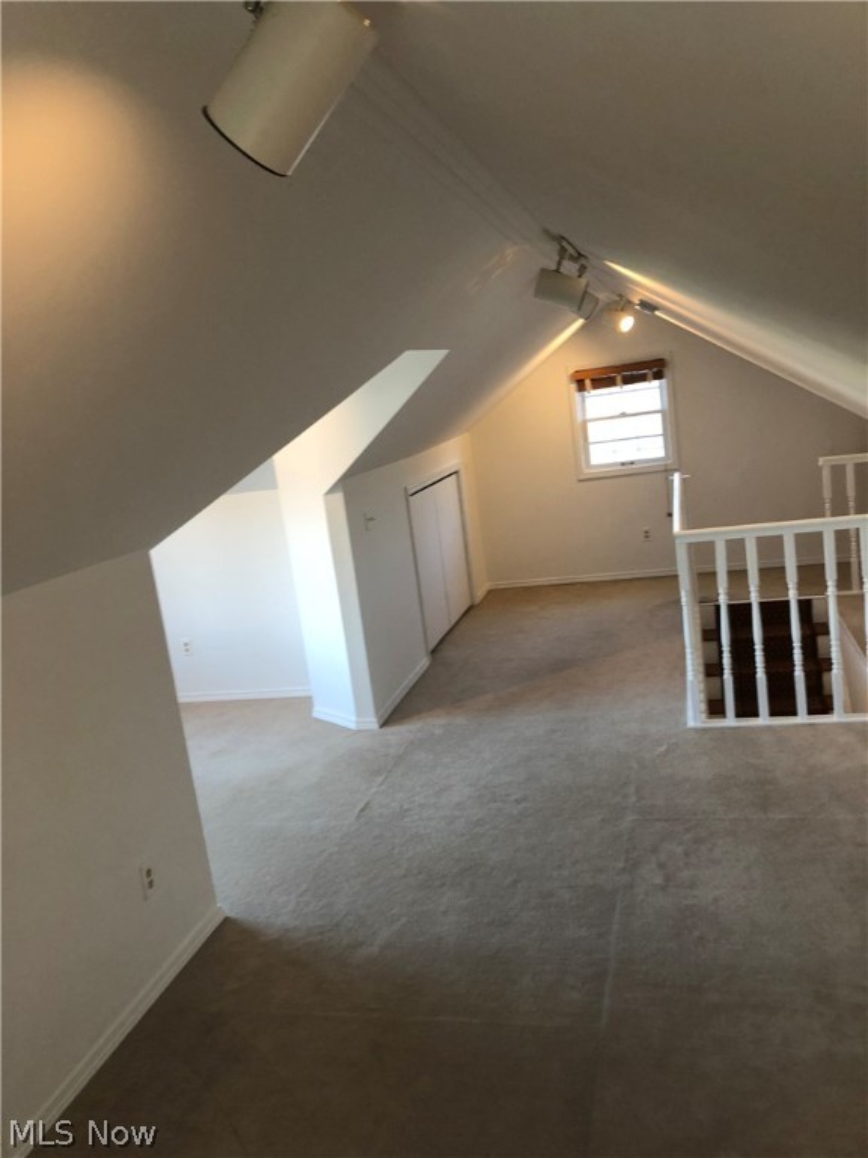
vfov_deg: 63.4
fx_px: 936
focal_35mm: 28
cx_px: 434
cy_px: 579
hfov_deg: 49.7
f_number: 1.8
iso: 40
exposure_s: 1/20
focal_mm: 3.99
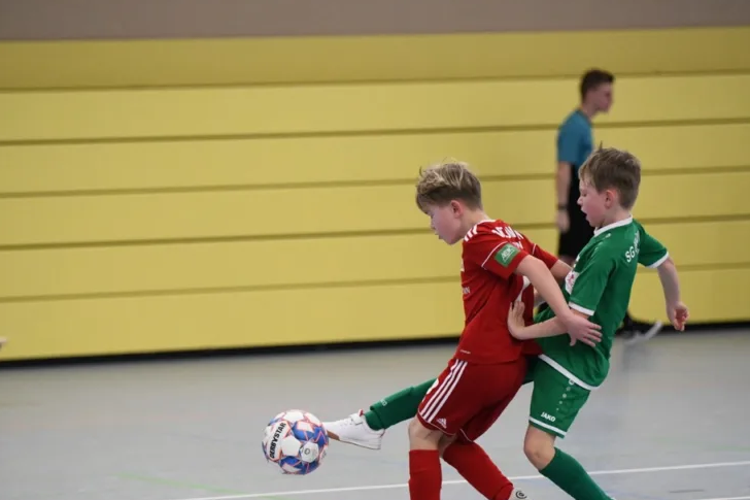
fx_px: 4249
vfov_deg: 6.7
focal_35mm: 204
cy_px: 306
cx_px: 344
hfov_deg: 10.1
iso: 8000
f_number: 2.8
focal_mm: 145
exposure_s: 1/1250
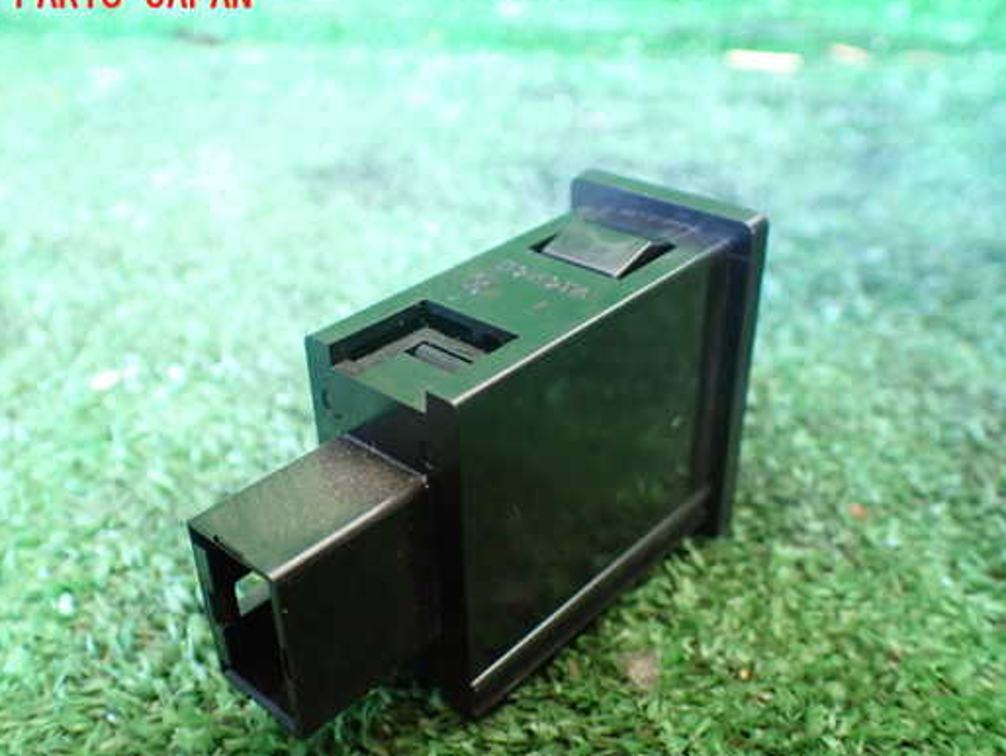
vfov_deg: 40.7
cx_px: 483
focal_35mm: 35
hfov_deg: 52.6
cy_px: 411
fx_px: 1018
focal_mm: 5.4
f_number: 2.3
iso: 800
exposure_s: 1/30
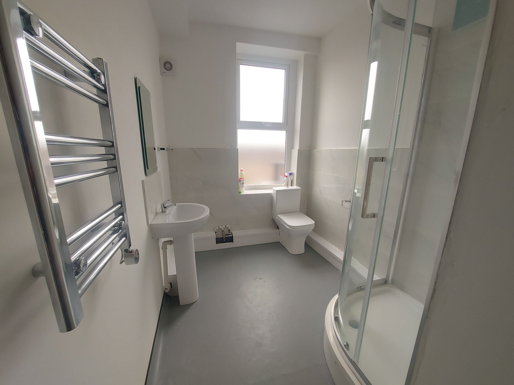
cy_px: 192
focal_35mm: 13
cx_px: 257
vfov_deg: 89.9
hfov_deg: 106.2
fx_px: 193
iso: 160
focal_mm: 1.74
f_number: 2.2
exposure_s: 1/50
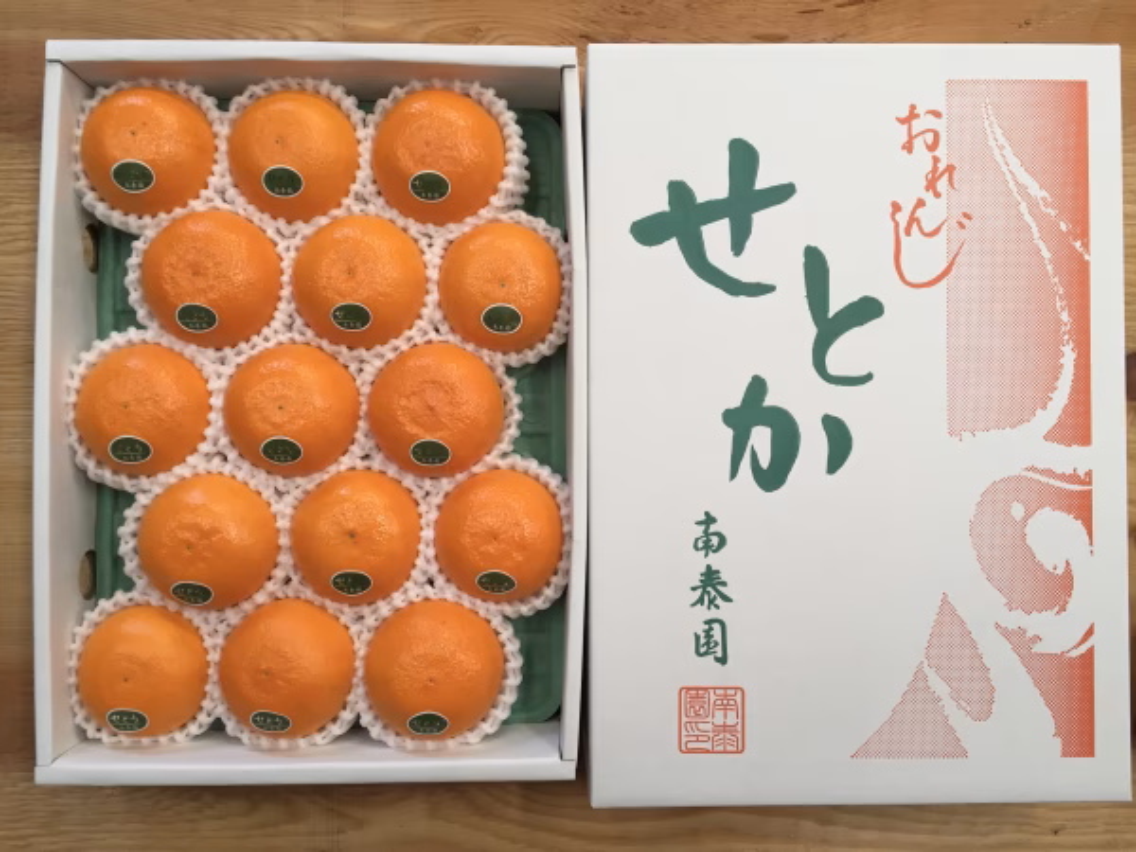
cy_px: 426
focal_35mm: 29
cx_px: 568
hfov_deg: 61.7
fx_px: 952
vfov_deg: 48.2
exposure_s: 1/30
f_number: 2.2
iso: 64
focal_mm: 4.15
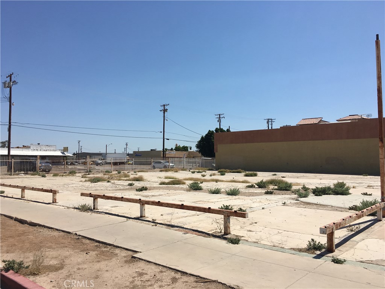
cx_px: 192
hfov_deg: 61.7
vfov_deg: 48.2
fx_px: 323
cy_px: 144
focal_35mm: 29
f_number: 2.2
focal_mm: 4.15
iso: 25
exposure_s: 1/3077
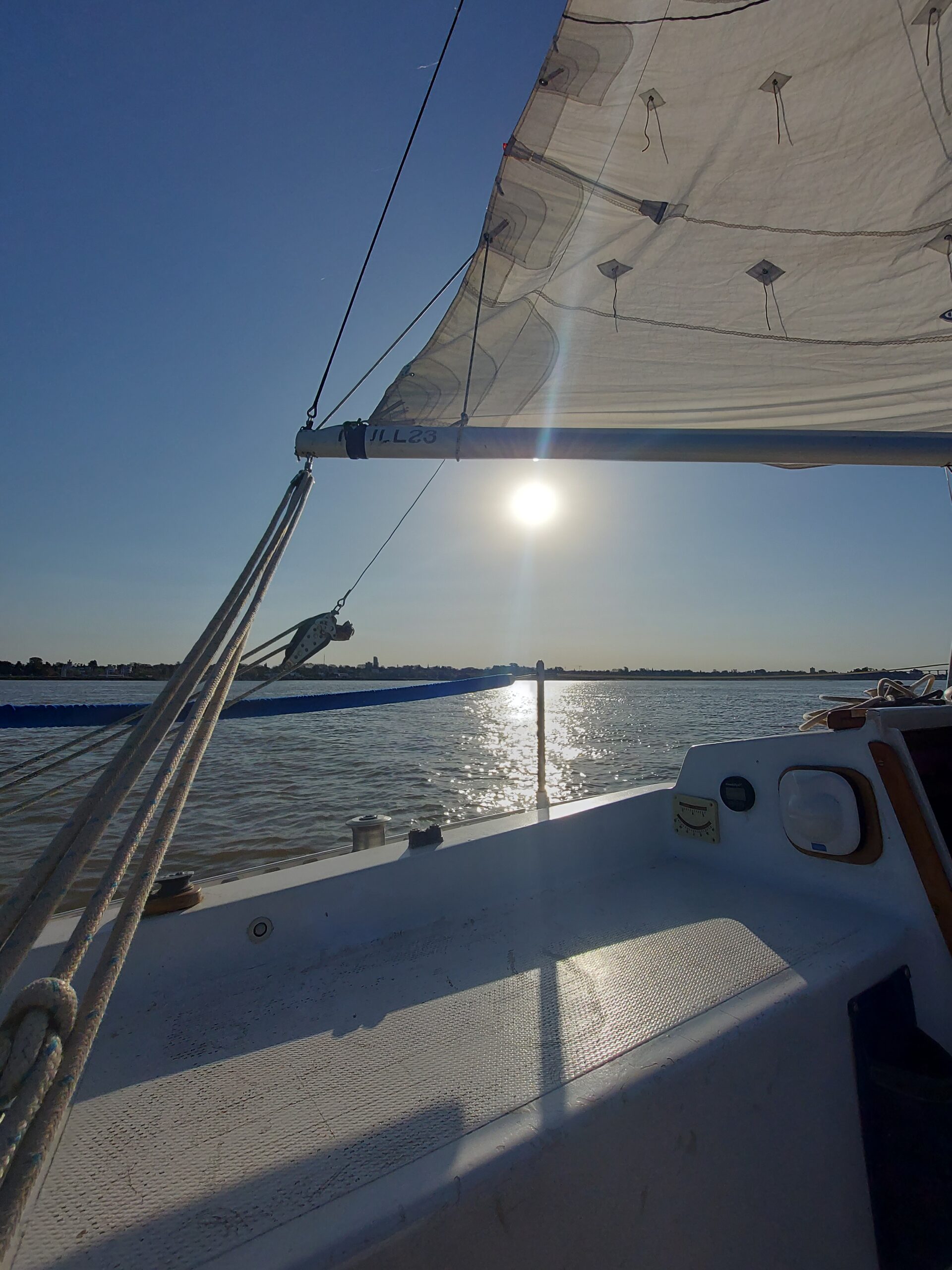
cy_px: 635
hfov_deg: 89.9
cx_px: 476
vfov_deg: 106.2
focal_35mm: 13
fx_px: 477
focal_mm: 1.74
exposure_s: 1/8006
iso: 64
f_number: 2.2
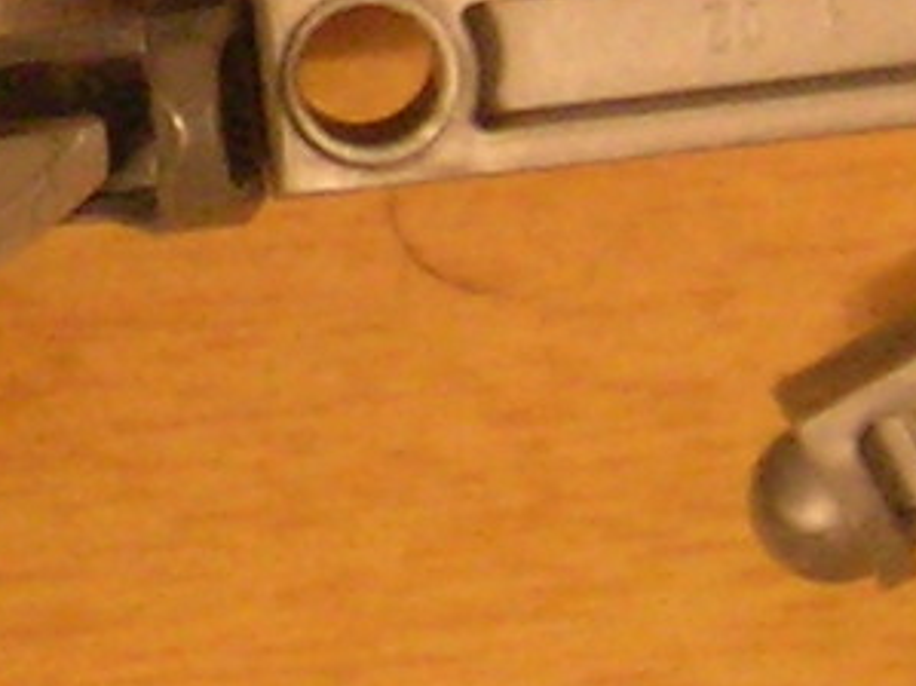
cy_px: -383
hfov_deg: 7.5
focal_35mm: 260
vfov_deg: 5.6
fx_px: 6877
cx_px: -312
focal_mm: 5.7
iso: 200
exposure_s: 1/3.3
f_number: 2.9
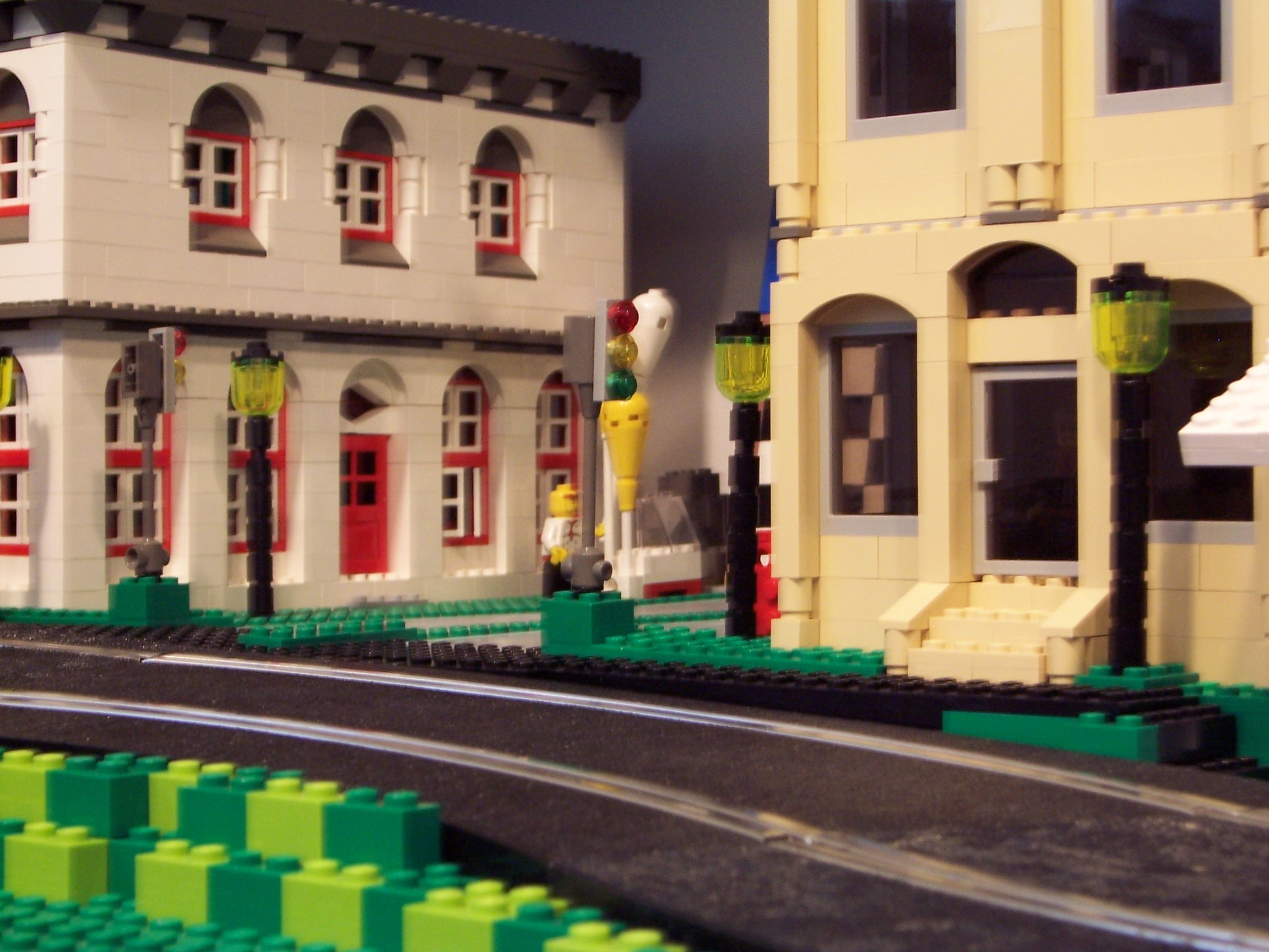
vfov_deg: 20.2
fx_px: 2676
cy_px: 476
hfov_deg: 26.7
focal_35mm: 73
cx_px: 634
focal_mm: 12.1
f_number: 4.8
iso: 140
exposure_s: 1/8
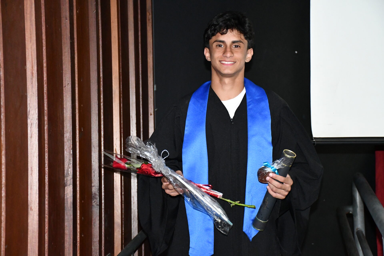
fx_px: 896
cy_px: 128
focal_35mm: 84
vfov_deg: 16.3
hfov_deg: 24.2
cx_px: 192
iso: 6400
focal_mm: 56
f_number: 4.8
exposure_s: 1/60
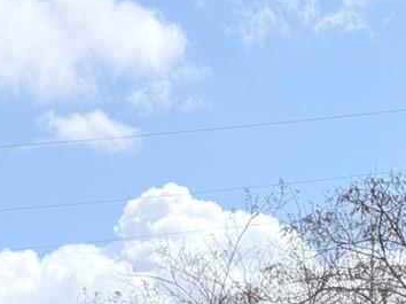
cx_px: -290
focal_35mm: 217
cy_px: 663
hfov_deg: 8.8
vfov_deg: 6.6
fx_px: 2543
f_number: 1.78
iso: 80
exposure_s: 1/4098
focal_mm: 6.76
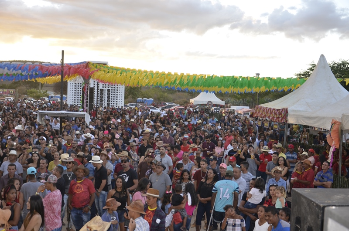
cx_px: 174
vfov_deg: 29.7
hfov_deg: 43.7
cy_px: 116
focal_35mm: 45
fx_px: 435
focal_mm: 30
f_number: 4.2
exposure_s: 1/125
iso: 360
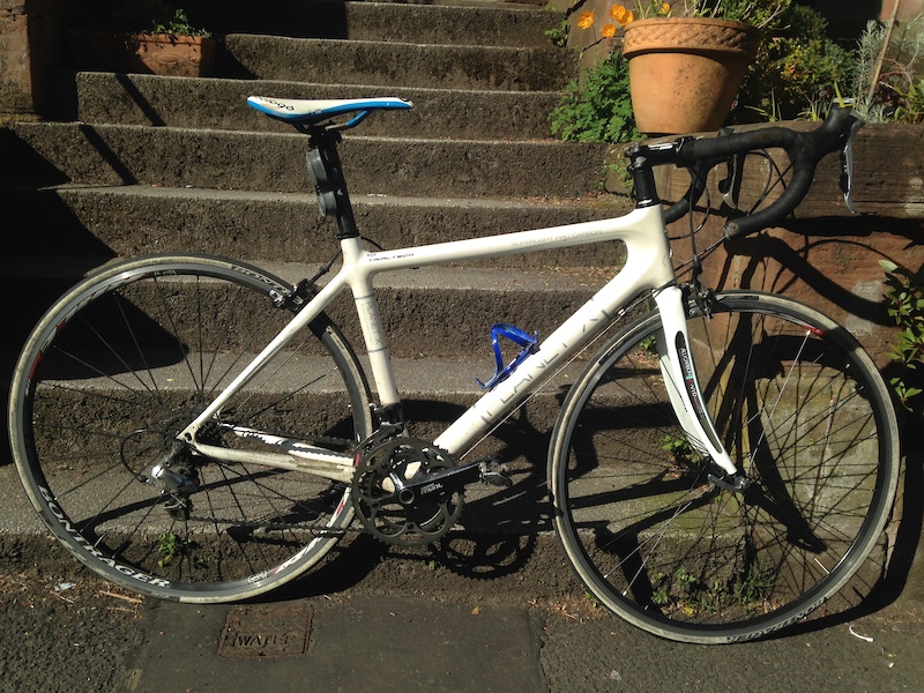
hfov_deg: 55.4
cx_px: 462
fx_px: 881
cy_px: 346
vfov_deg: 42.9
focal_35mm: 33
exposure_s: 1/1427
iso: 50
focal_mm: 4.12
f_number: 2.4
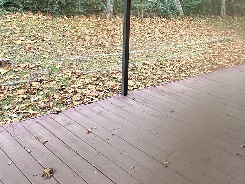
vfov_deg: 33.5
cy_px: 40
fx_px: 297
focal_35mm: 42
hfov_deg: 41.5
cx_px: 218
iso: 40
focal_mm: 2.22
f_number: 2.2
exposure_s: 1/127
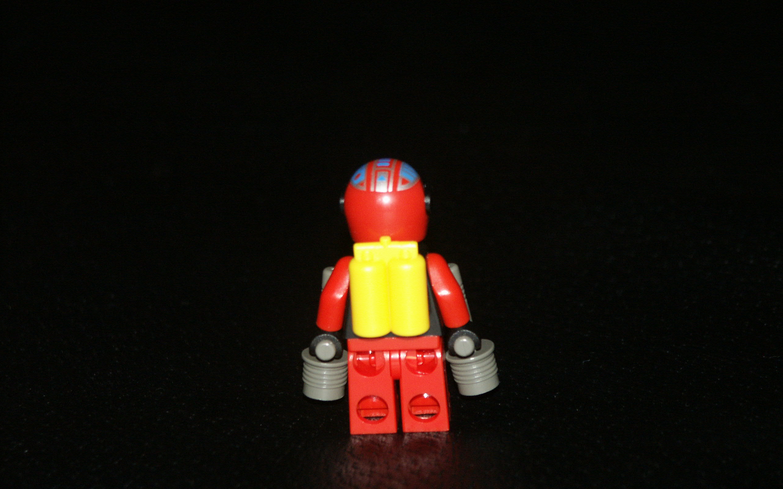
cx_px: 392
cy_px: 223
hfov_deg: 9.9
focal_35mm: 212
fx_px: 4524
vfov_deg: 6.2
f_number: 3.5
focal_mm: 50.48
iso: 200
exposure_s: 1/180
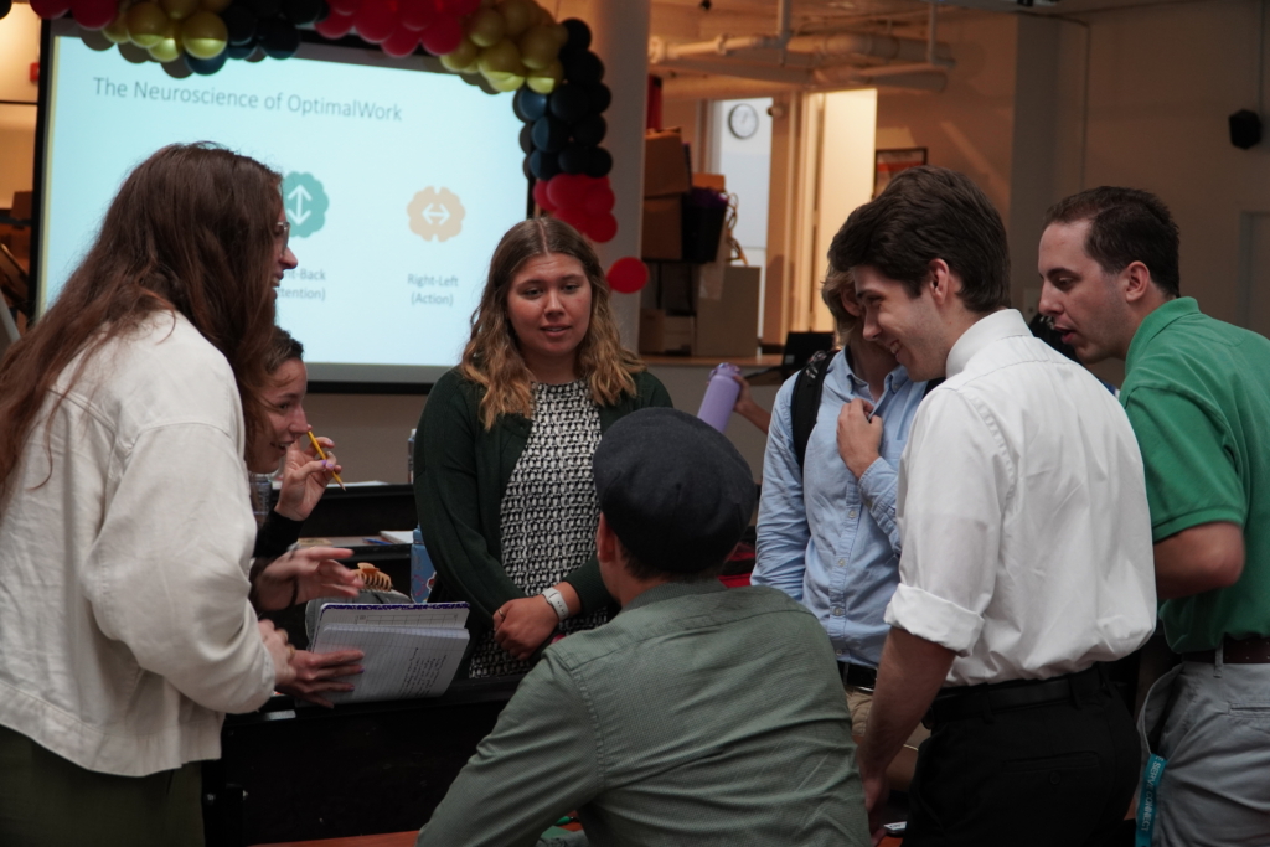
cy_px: 424
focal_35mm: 54
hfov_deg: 36.9
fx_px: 1905
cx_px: 635
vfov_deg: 25.1
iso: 800
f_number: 4
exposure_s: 1/60
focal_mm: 36
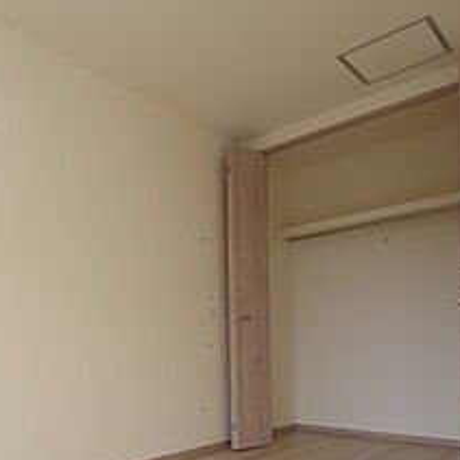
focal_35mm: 30
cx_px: 105
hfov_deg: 51.3
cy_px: 360
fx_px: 451
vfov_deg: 51.1
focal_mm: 8
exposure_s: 1/80
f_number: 4.5
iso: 400
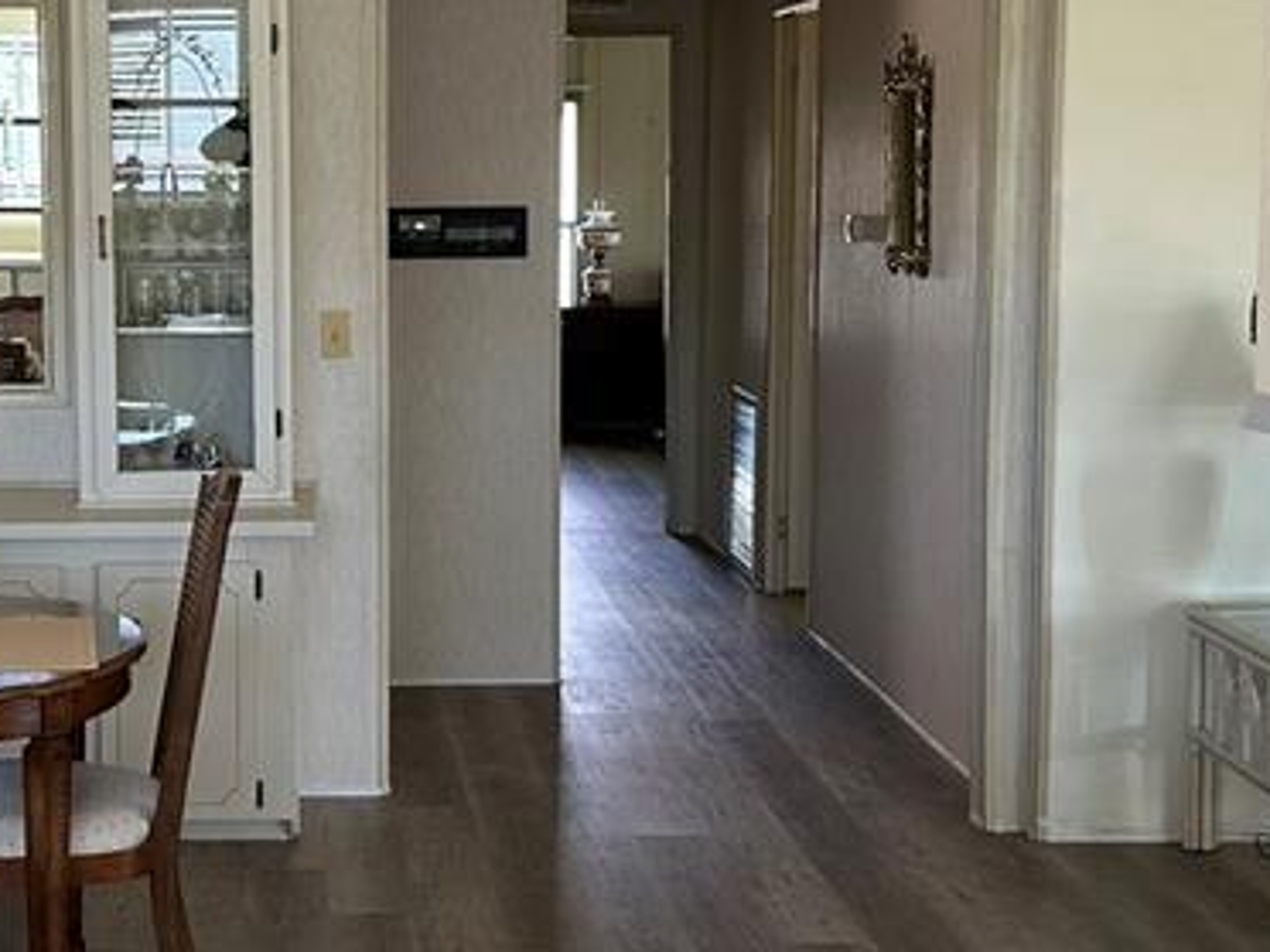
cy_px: 379
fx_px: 2421
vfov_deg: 22.2
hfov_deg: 29.0
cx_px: 331
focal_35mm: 66
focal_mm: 6.86
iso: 160
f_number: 1.78
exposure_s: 1/121
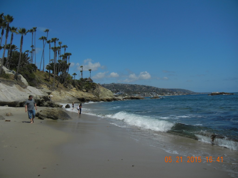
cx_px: 119
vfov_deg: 46.8
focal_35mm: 30
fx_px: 206
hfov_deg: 60.0
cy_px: 89
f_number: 7
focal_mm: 5.4
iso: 160
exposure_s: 1/1163
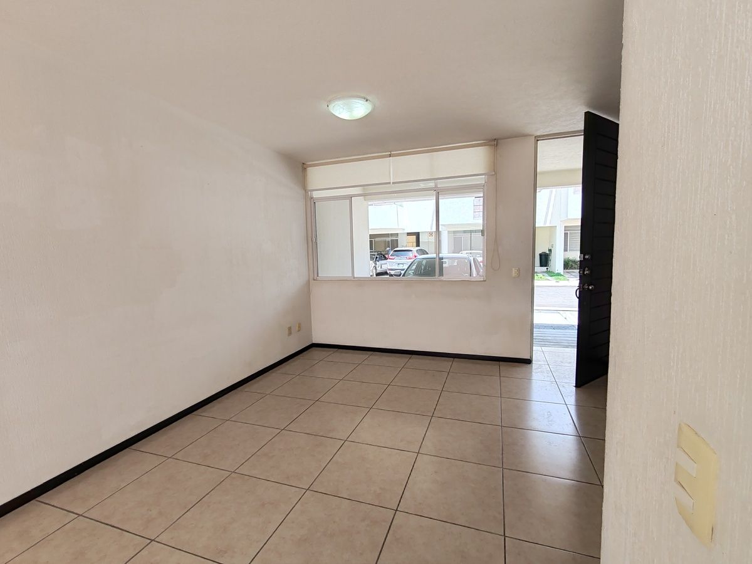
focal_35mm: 16
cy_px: 282
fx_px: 348
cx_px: 376
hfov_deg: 94.5
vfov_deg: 78.1
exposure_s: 1/320
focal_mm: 1.96
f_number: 2.2
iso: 50
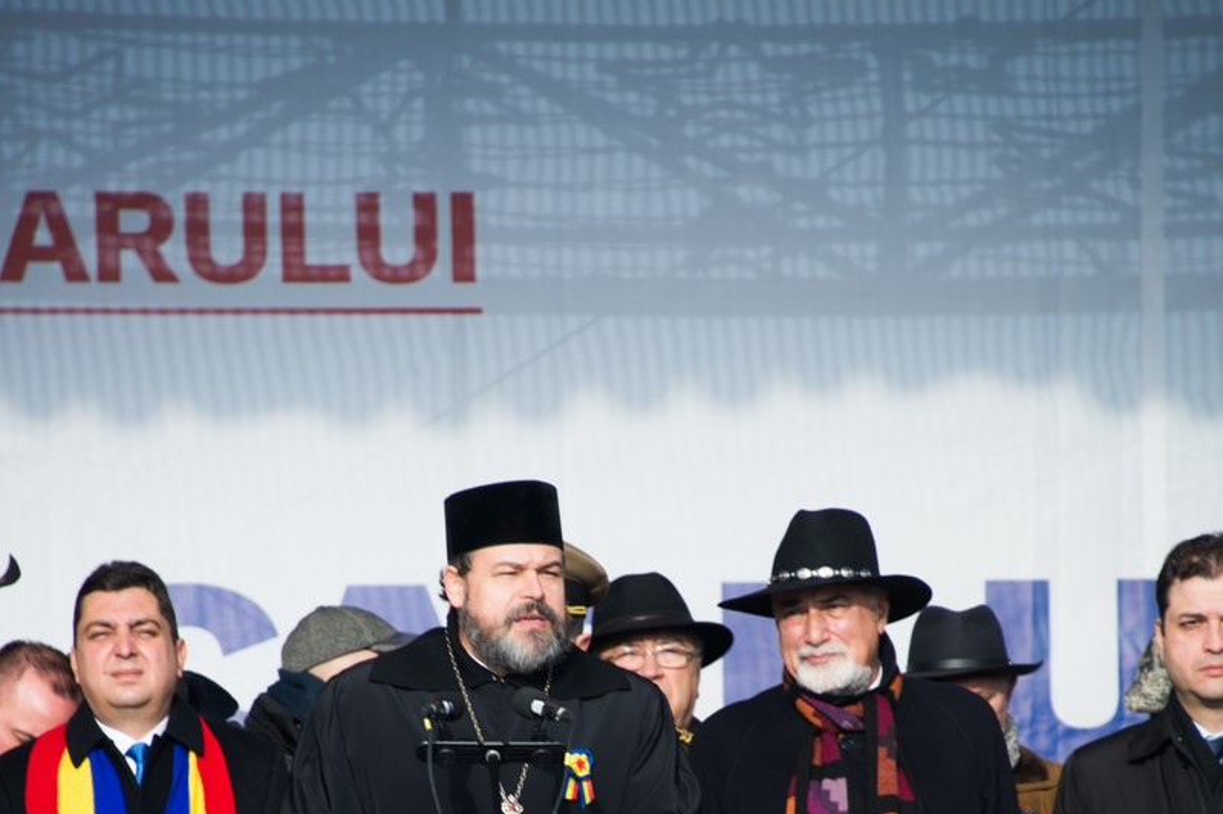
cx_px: 612
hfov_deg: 4.6
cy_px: 842
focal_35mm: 451
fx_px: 15314
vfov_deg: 3.0
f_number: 6.3
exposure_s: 1/160
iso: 100
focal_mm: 300
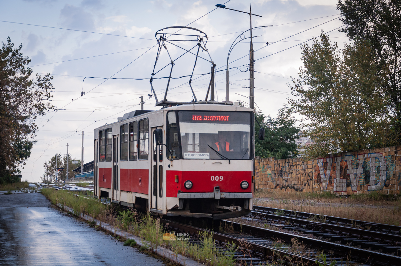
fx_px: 868
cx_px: 200
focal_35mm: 78
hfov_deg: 26.0
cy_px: 133
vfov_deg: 17.4
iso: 400
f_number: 5.6
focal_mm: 52
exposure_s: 1/400
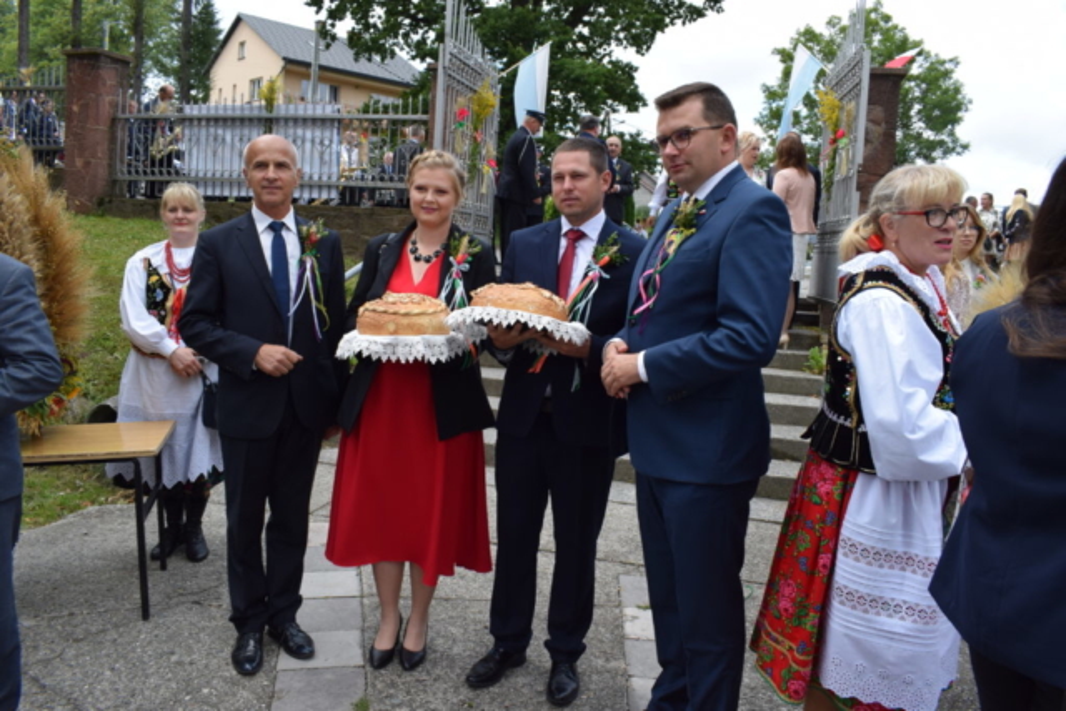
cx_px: 533
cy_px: 356
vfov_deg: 48.0
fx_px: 800
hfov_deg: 67.4
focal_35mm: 27
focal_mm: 18
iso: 320
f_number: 8
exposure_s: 1/250
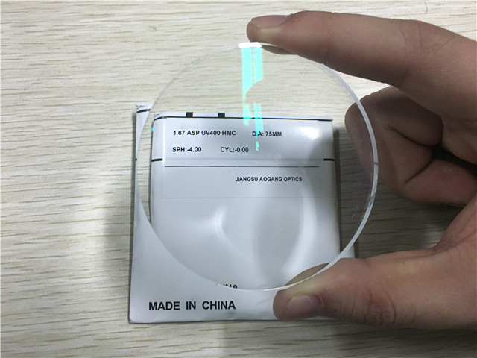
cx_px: 238
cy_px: 179
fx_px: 400
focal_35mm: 29
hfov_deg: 61.7
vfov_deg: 48.2
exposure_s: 1/33
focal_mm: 4.15
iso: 200
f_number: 2.2
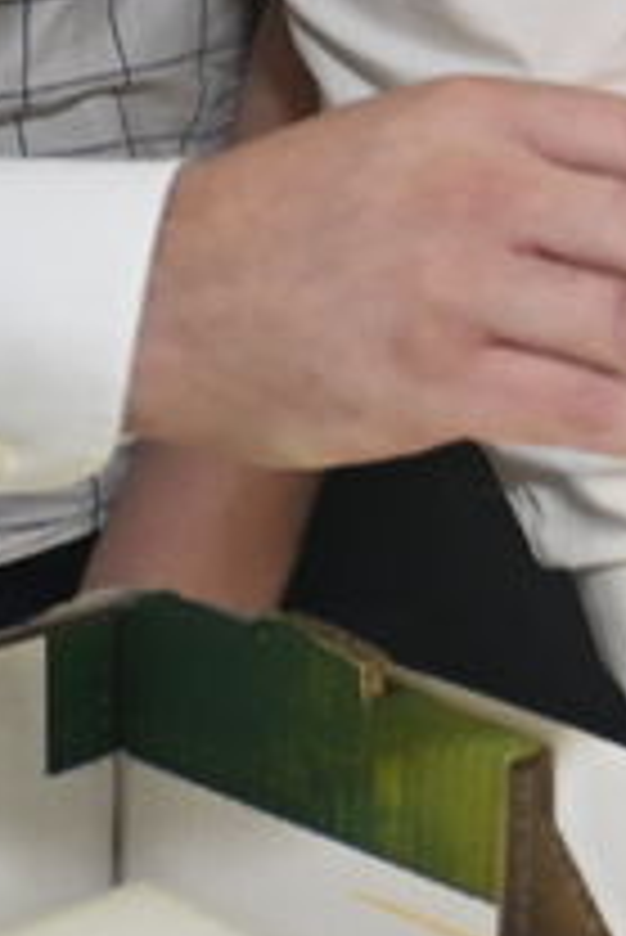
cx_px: 1964
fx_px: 9113
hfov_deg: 3.8
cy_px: -374
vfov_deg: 5.8
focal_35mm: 350
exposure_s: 1/250
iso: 2000
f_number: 3.5
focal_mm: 52
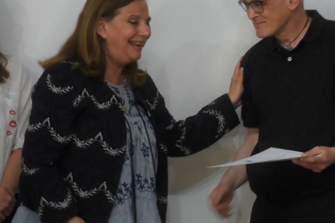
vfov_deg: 7.9
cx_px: 164
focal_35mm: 174
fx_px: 1617
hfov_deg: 11.8
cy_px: 111
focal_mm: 75
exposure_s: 1/50
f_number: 5
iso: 800
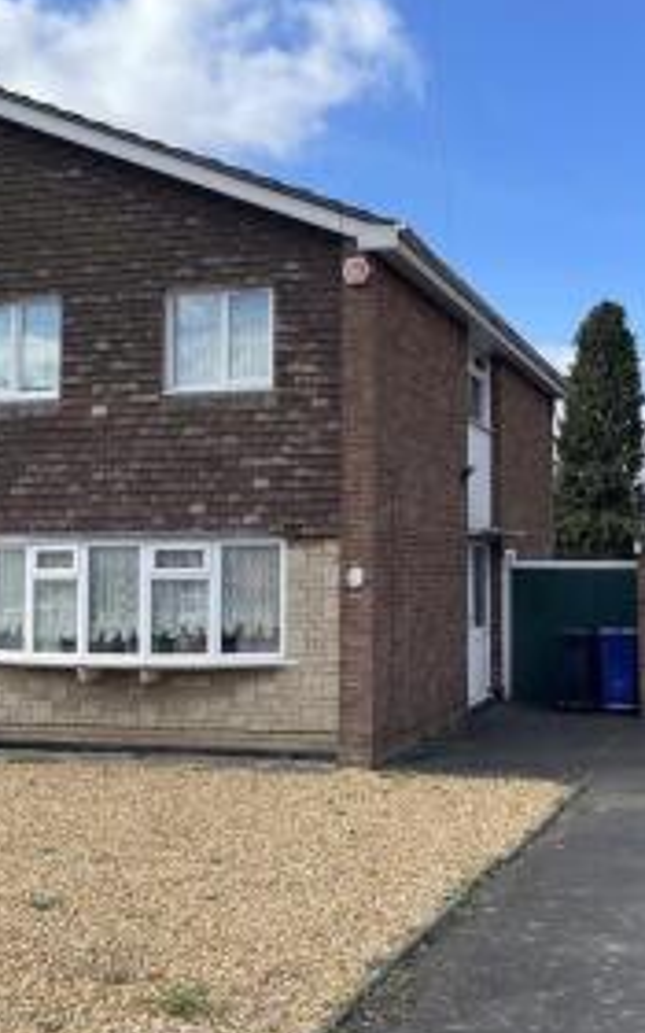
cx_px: 459
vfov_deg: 49.3
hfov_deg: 31.6
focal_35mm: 40
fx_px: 1125
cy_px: 489
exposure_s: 1/1852
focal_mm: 5.1
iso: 32
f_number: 1.6
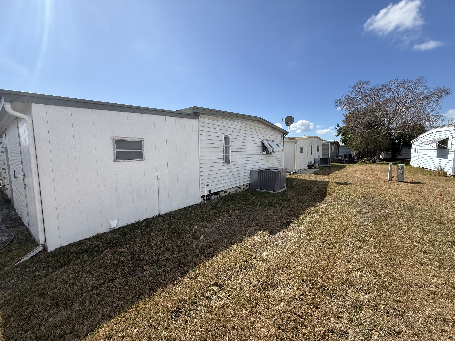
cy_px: 170
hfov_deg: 102.1
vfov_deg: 85.7
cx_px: 228
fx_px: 184
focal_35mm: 14
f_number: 2.2
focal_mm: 2.22
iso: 50
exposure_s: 1/2410
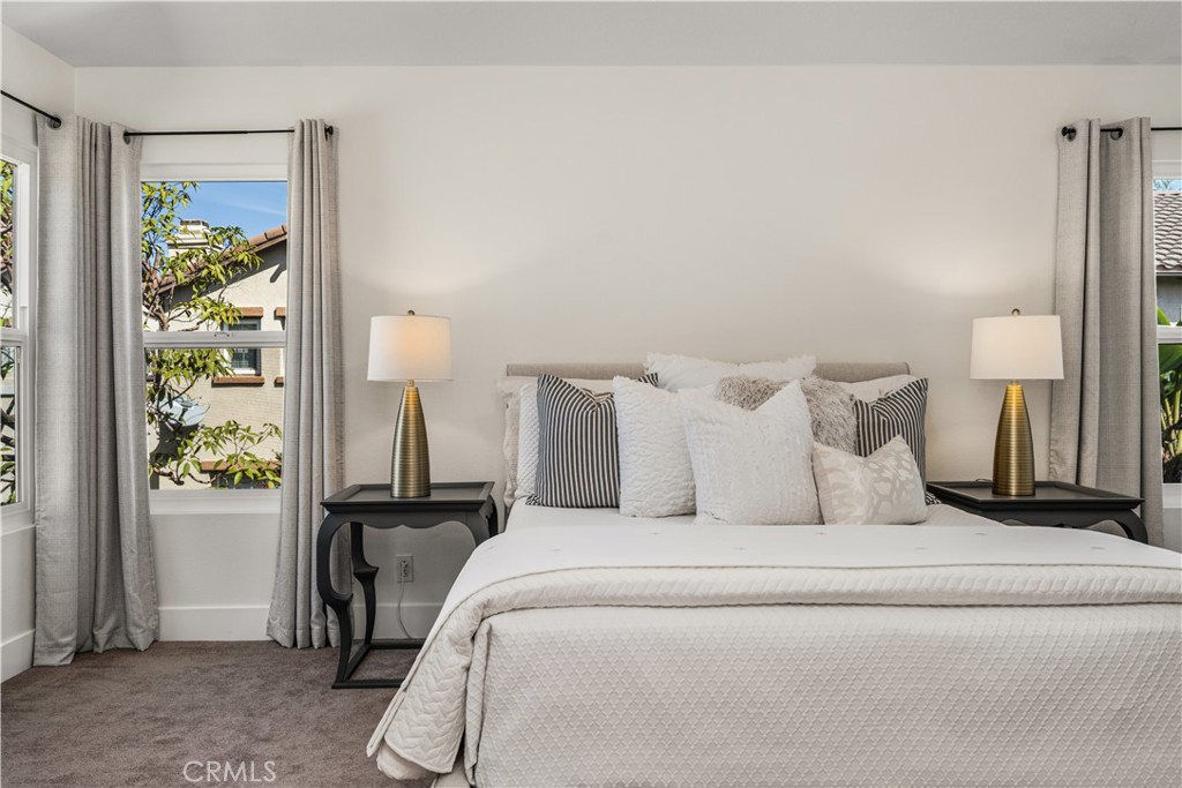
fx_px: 854
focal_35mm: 26
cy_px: 394
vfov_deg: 49.6
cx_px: 591
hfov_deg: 69.4
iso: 80
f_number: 6.3
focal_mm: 26
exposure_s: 1/125
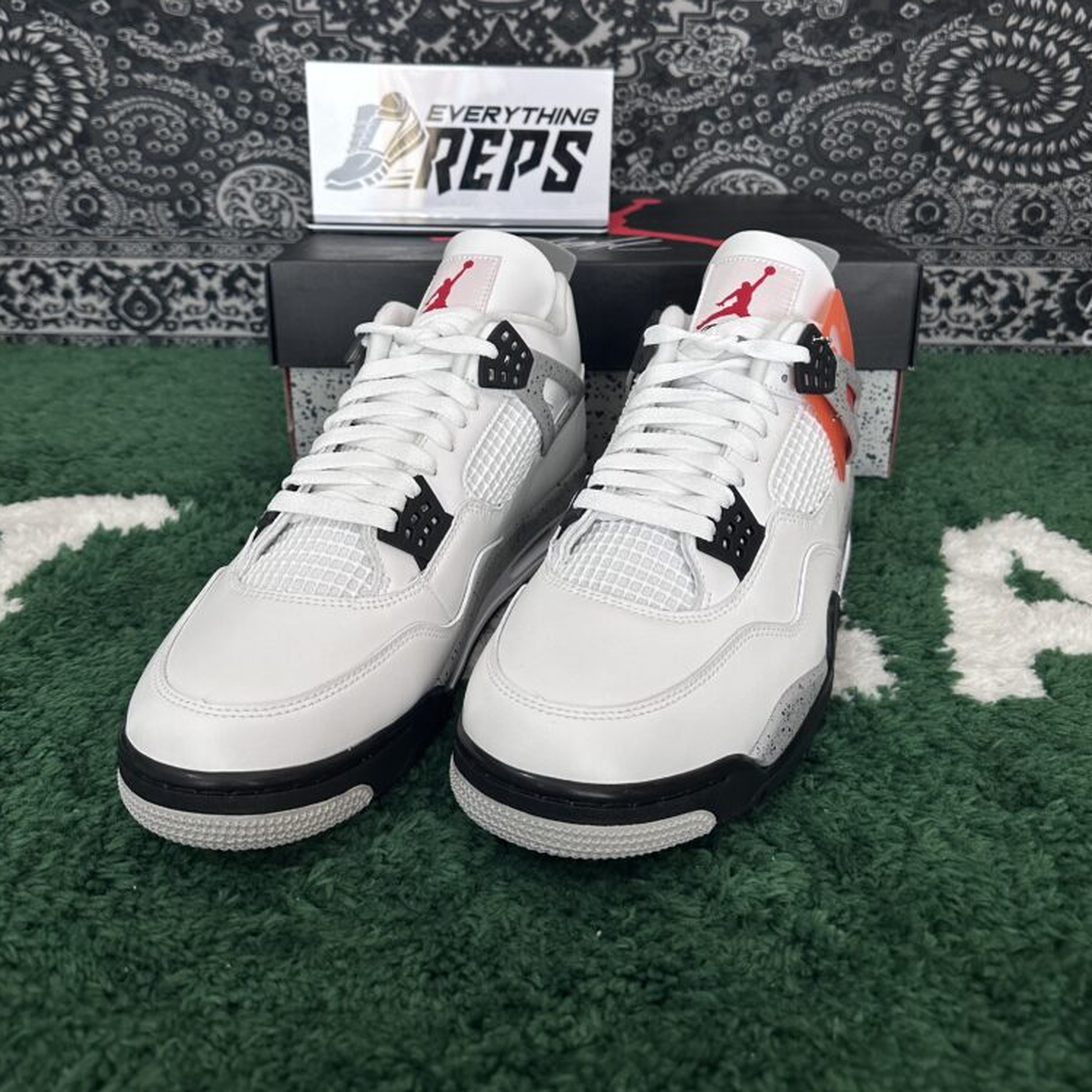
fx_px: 1035
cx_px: 555
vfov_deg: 54.4
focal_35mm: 29
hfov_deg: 55.6
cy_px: 360
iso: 200
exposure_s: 1/100
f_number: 1.78
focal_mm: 6.86
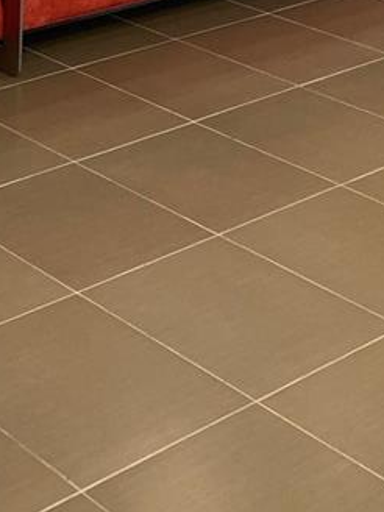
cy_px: -272
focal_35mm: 95
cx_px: -215
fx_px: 1405
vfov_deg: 18.2
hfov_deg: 14.4
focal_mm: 4.25
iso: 80
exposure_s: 1/60
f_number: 1.8
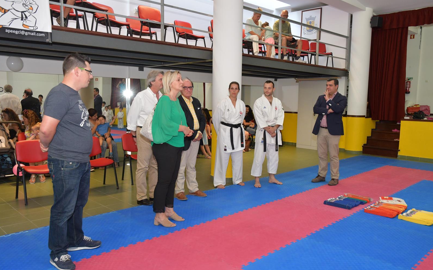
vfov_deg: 40.6
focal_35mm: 31
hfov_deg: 61.2
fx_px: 366
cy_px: 144
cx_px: 216
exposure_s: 1/100
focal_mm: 20
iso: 1250
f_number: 4.5
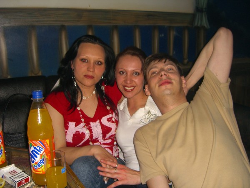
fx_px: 274
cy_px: 94
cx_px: 125
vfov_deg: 37.7
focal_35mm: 38
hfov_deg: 49.0
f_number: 2.8
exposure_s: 1/60
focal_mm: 7.9
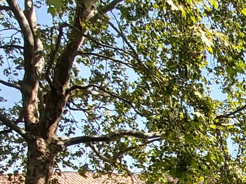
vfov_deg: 17.8
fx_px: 505
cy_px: 302
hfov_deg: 22.3
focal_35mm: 71
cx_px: 373
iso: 40
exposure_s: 1/701
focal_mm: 1.42
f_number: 2.2
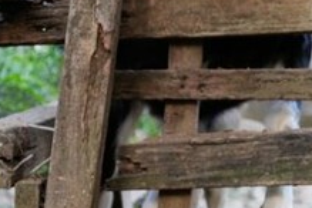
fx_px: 1213
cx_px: -288
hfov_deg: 13.0
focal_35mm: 140
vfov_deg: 9.7
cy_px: 208
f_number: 4
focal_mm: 36
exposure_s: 1/40
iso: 640
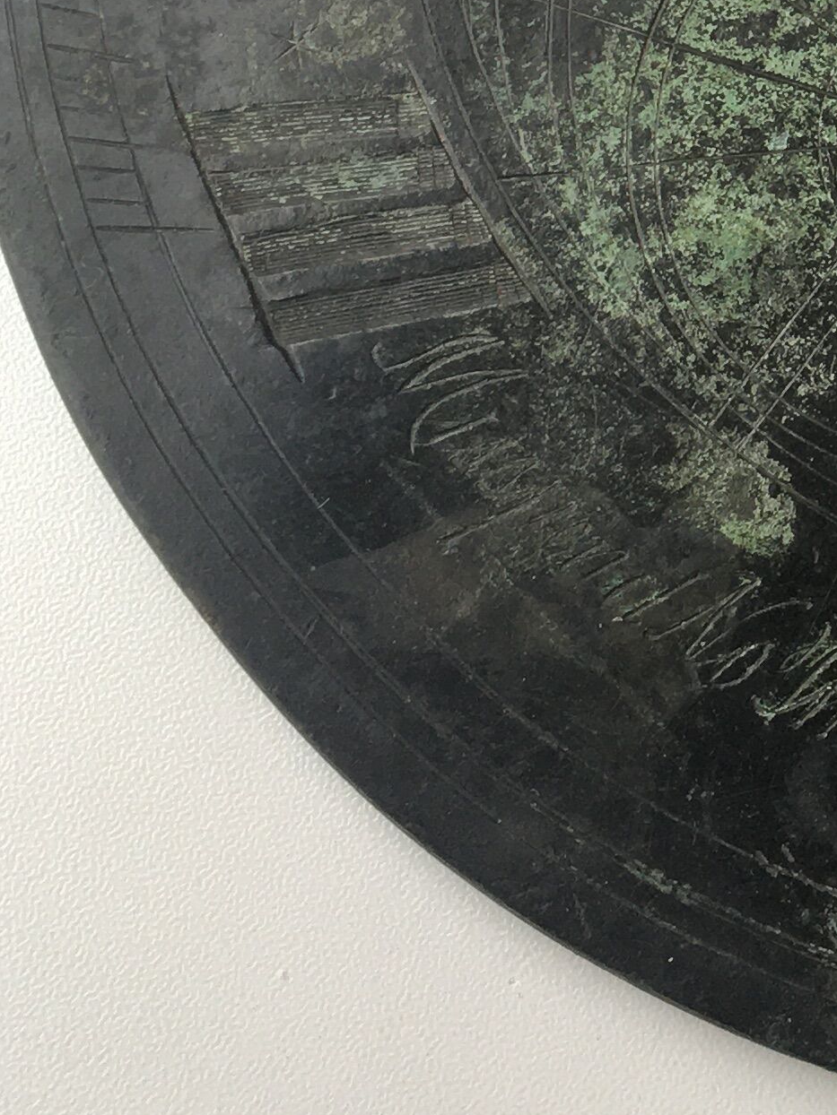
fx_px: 3031
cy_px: -107
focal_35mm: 94
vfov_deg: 20.0
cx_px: 1198
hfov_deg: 14.8
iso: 40
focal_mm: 4.15
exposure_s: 1/100
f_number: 2.2
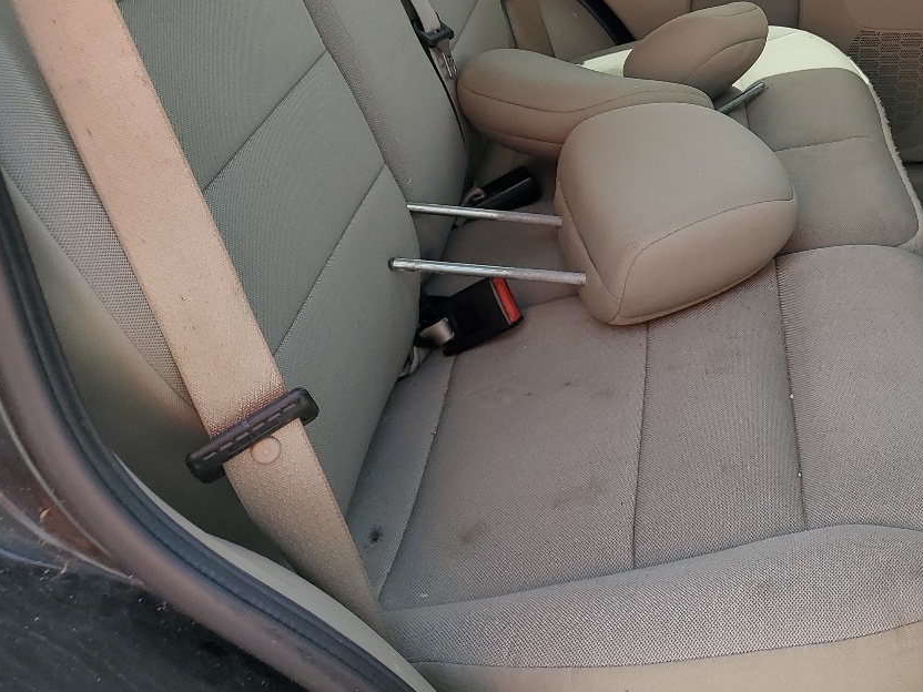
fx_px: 1333
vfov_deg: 28.1
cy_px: 80
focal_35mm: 50
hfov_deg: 36.5
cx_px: 777
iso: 50
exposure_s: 1/556
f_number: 1.5
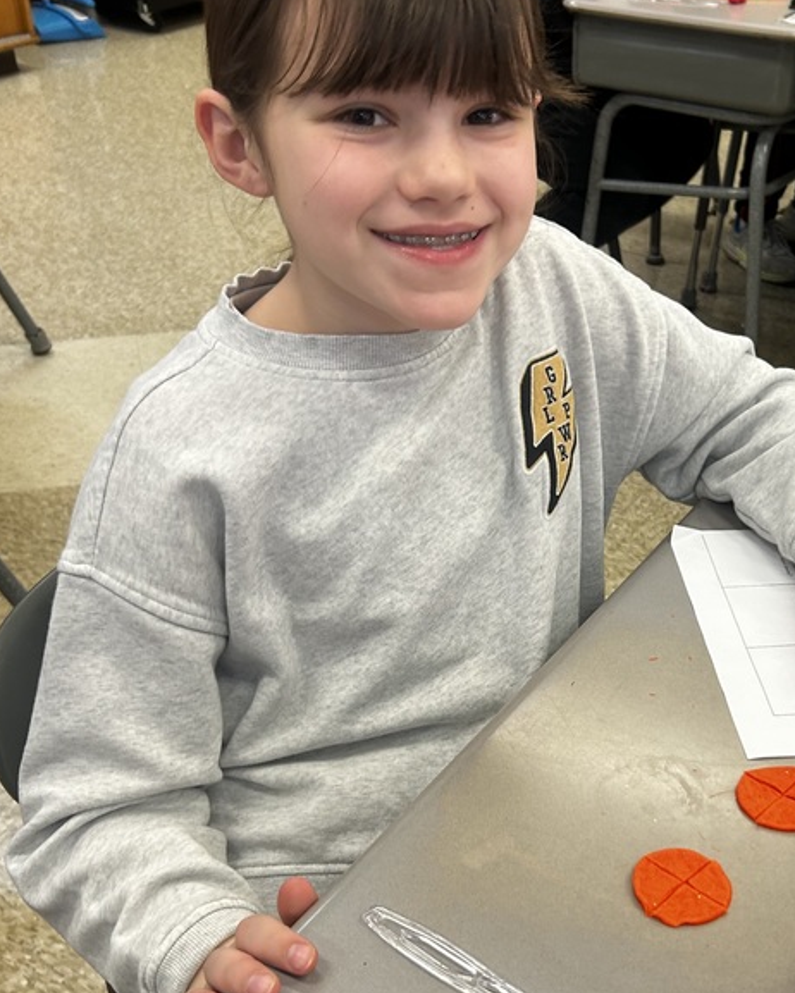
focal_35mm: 45
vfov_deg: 40.7
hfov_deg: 33.0
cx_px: 566
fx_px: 1323
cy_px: 645
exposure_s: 1/120
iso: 100
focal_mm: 5.7
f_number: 1.5
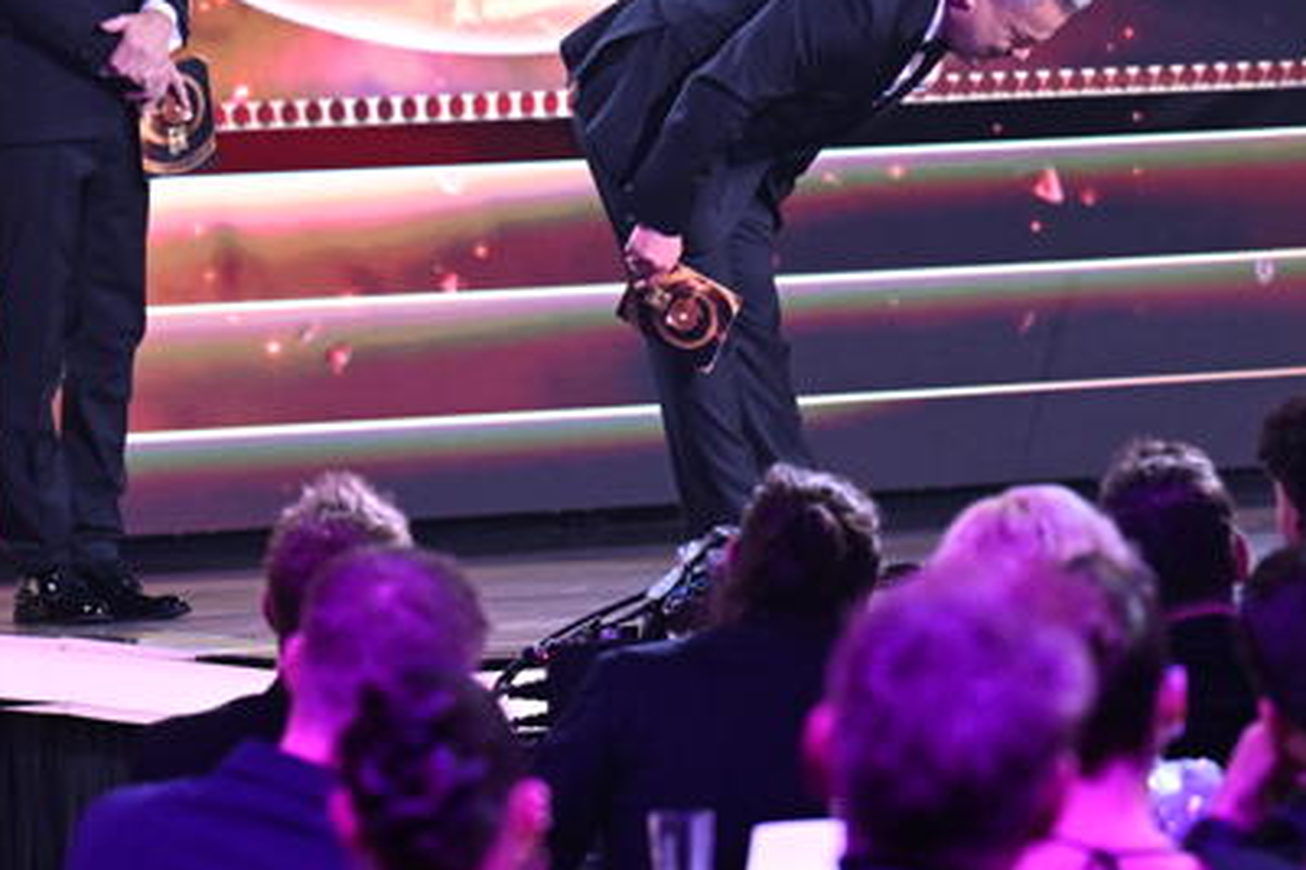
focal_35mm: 310
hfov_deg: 6.6
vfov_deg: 4.4
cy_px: 215
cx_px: 1058
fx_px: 11241
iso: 4000
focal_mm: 120
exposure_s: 1/125
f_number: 3.5
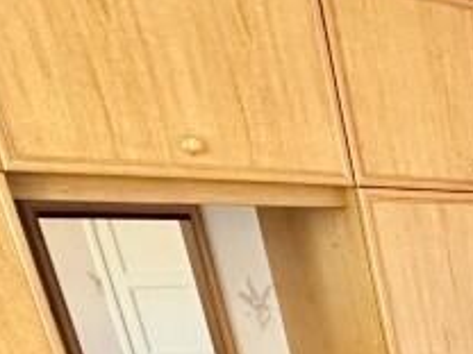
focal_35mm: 69
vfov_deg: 15.9
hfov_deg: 21.6
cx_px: 778
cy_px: 740
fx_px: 943
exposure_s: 1/60
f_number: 2.2
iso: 500
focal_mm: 2.22
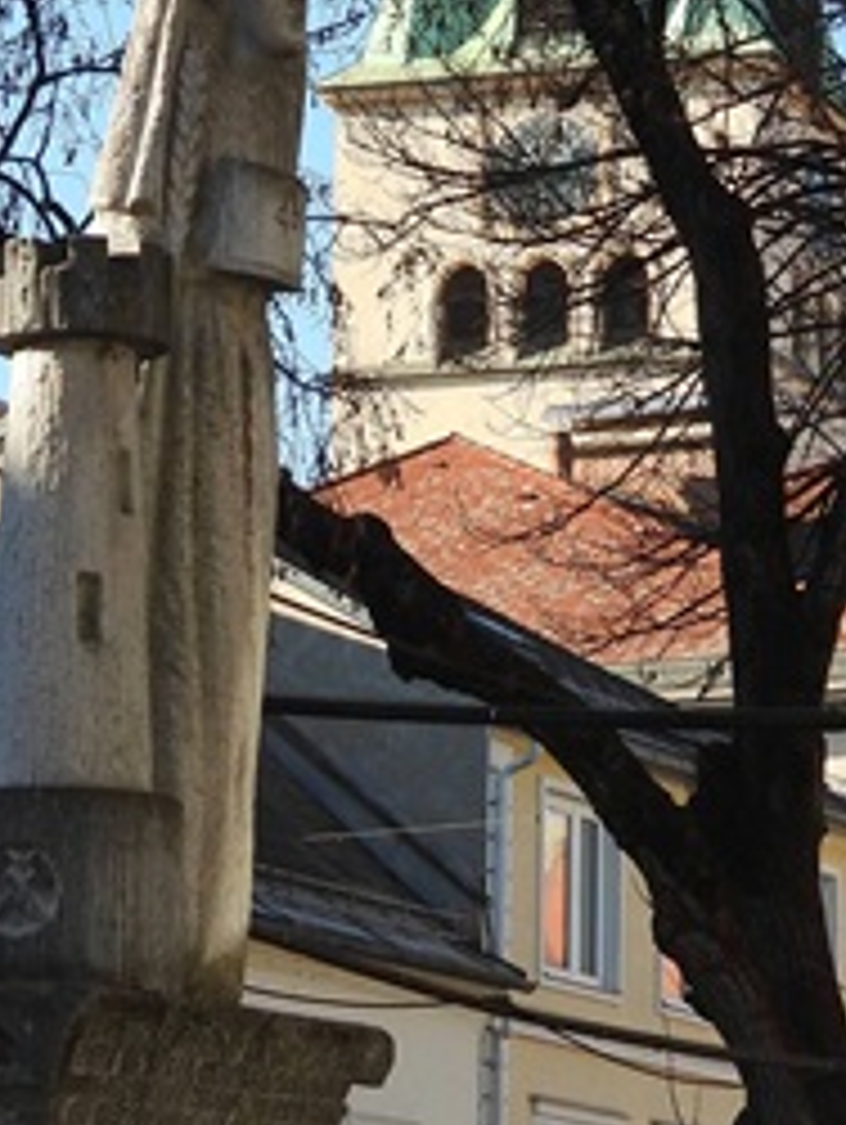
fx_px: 6246
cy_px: -18
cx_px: 414
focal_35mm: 192
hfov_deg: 7.7
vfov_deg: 10.2
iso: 100
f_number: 3.5
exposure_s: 1/500
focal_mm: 10.7
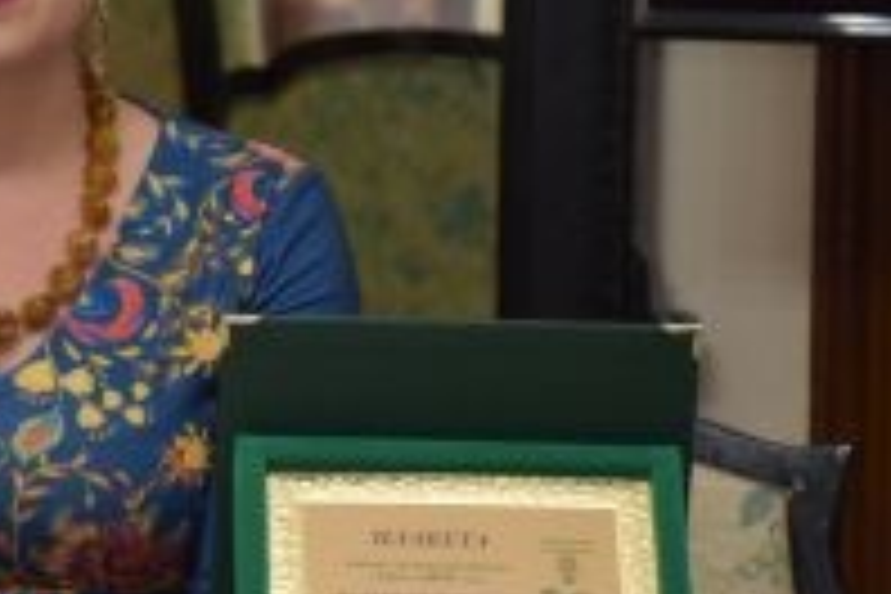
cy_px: 160
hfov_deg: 6.8
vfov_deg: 4.5
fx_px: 7499
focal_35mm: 303
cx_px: 45
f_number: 5.3
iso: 800
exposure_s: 1/125
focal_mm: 80
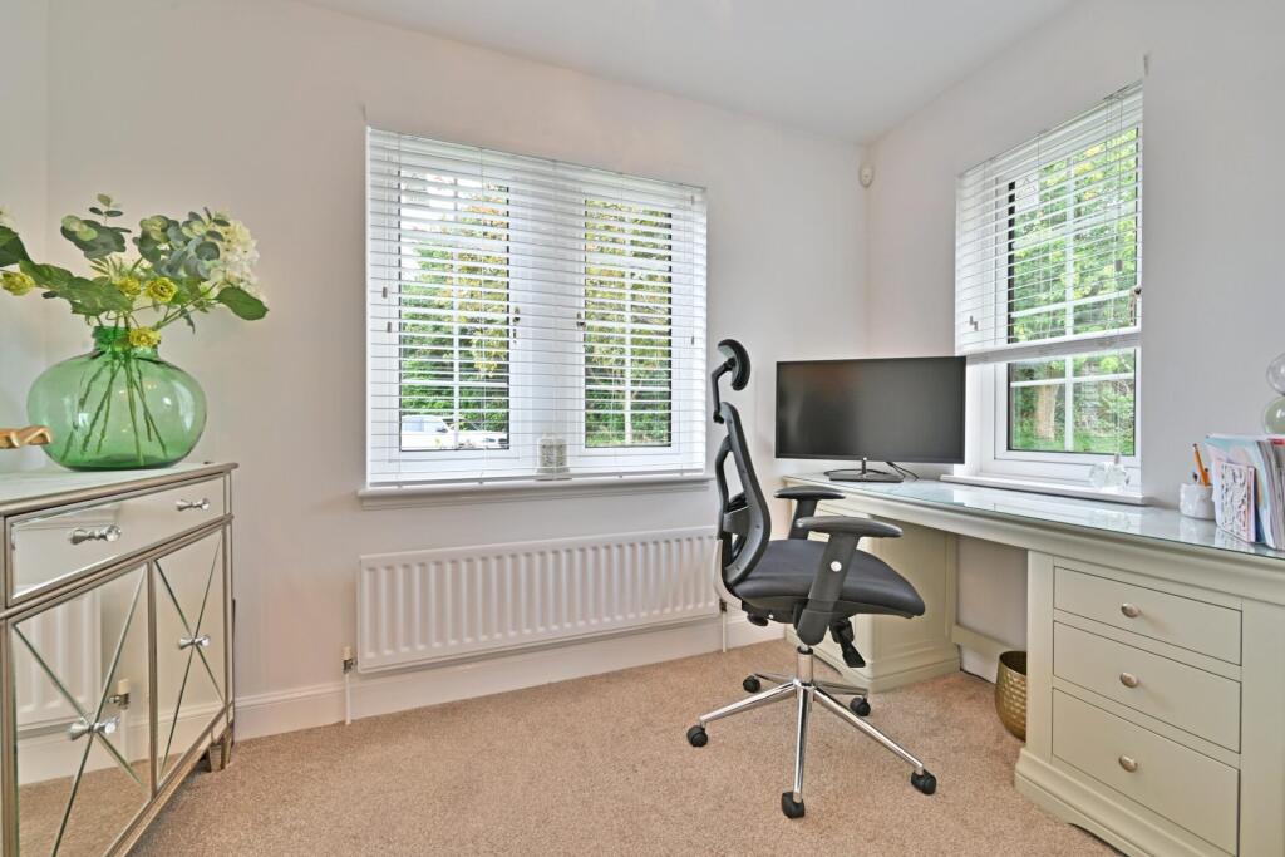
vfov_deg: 81.2
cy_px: 428
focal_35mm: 14
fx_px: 500
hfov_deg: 104.2
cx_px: 642
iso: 125
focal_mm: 14
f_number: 11
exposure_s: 1/4
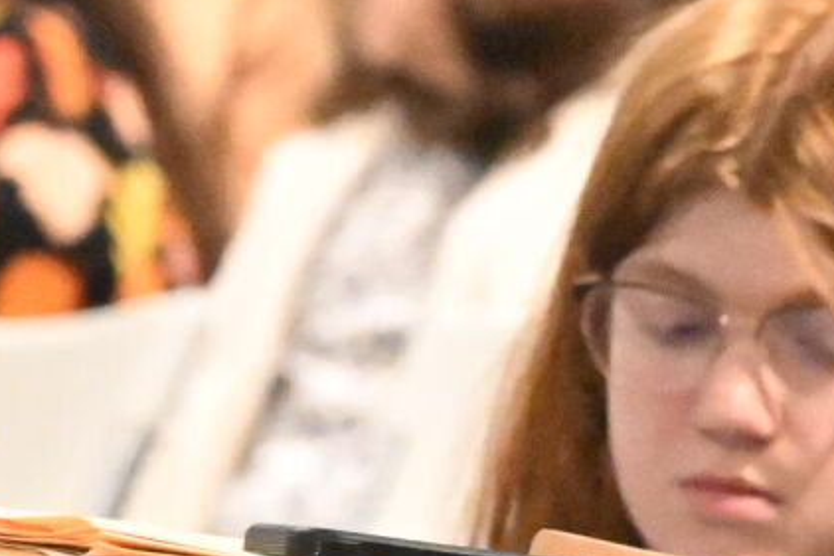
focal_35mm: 1253
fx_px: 29015
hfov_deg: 1.6
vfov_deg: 1.1
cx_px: 1309
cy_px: -185
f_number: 9
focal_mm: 200
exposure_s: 1/250
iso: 25600
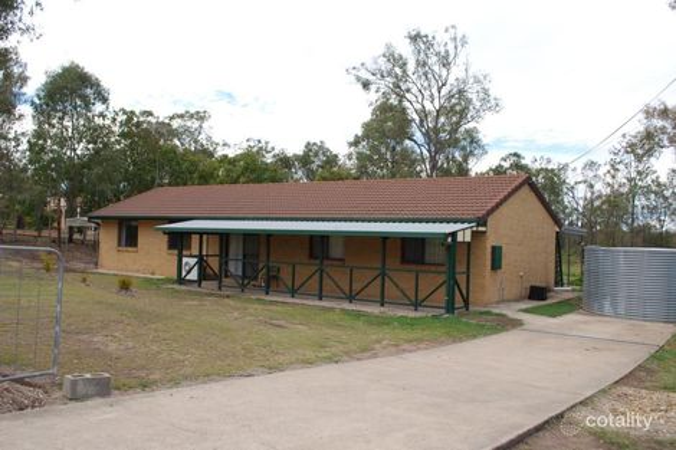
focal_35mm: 33
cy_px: 225
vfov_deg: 39.9
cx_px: 338
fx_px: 619
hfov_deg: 57.2
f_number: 6.3
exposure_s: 1/200
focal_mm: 22
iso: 100
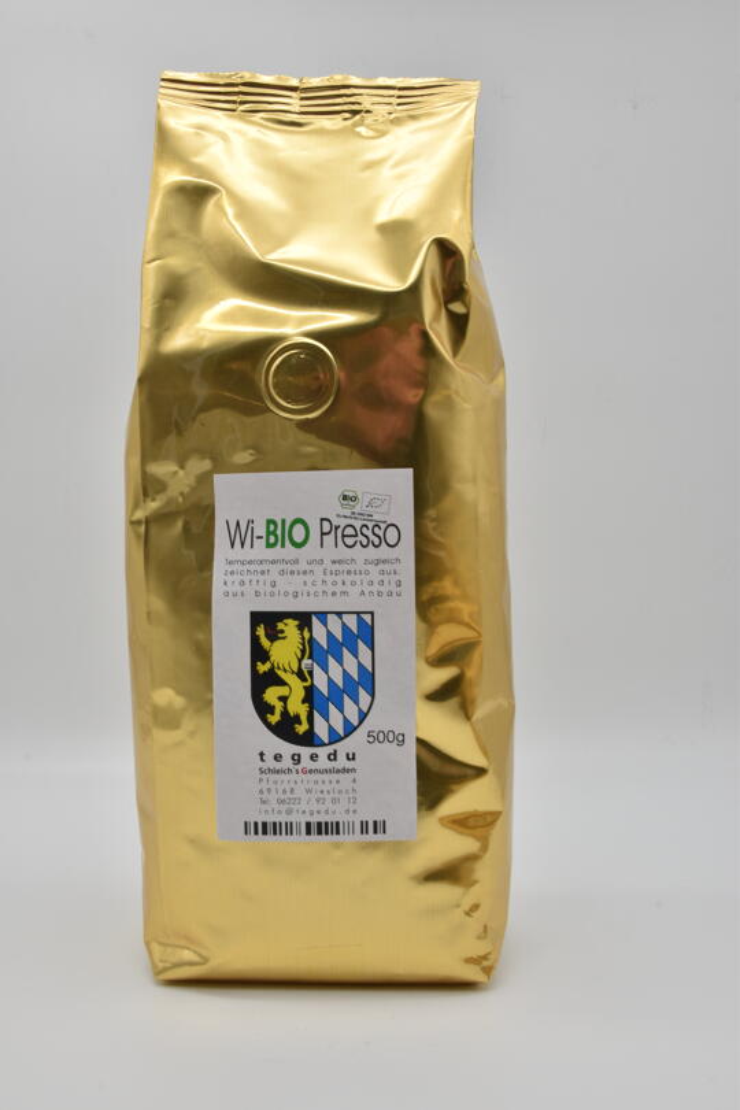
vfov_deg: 57.2
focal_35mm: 33
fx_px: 1017
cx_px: 370
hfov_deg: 40.0
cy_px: 555
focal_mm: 22
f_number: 18
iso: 100
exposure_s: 1/10
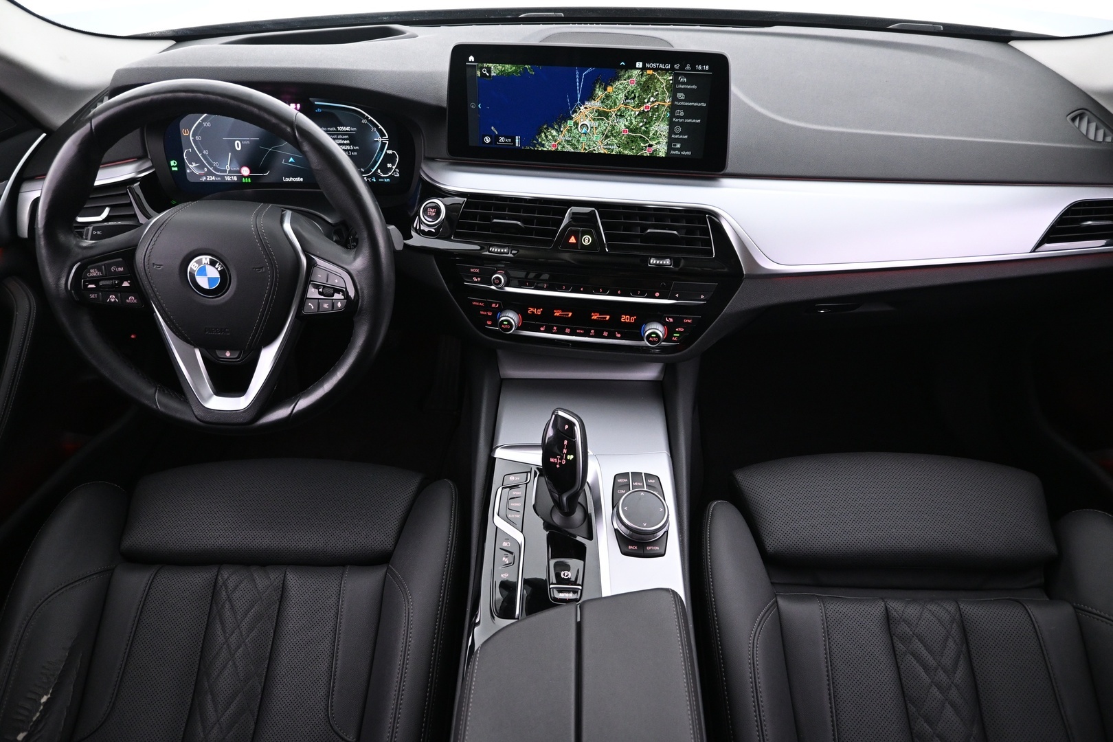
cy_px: 371
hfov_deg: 73.7
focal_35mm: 24
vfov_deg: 53.1
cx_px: 556
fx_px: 742
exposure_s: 1/15
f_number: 3.5
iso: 1600
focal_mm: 16
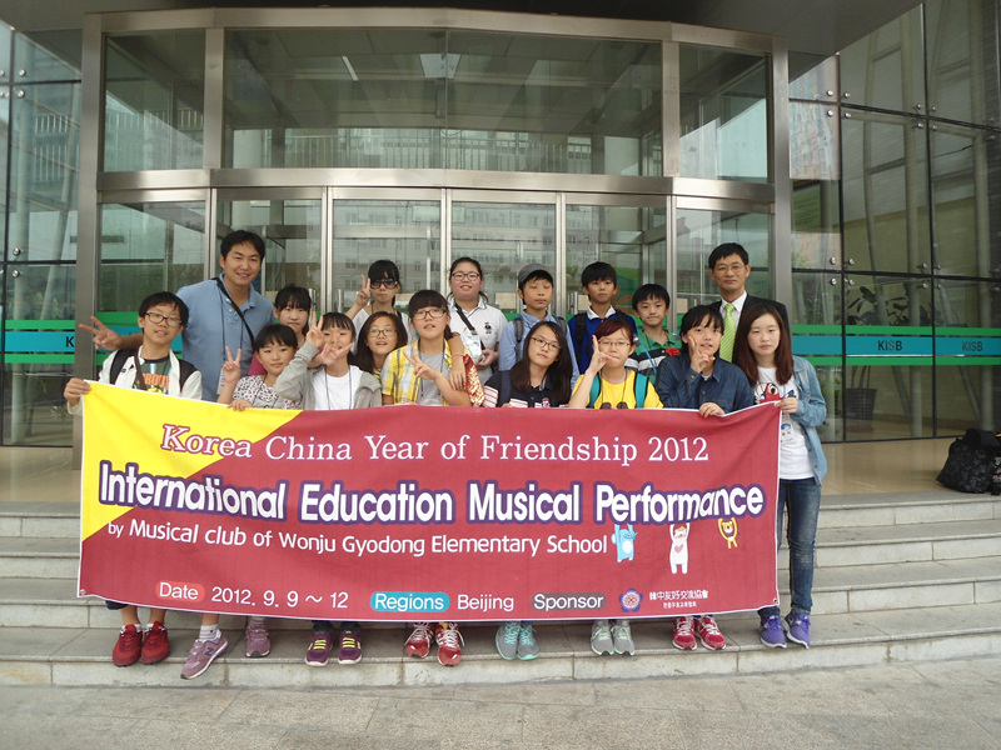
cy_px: 375
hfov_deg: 67.3
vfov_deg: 53.1
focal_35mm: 26
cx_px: 500
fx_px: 752
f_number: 2.8
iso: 80
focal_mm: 4.7
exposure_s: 1/160
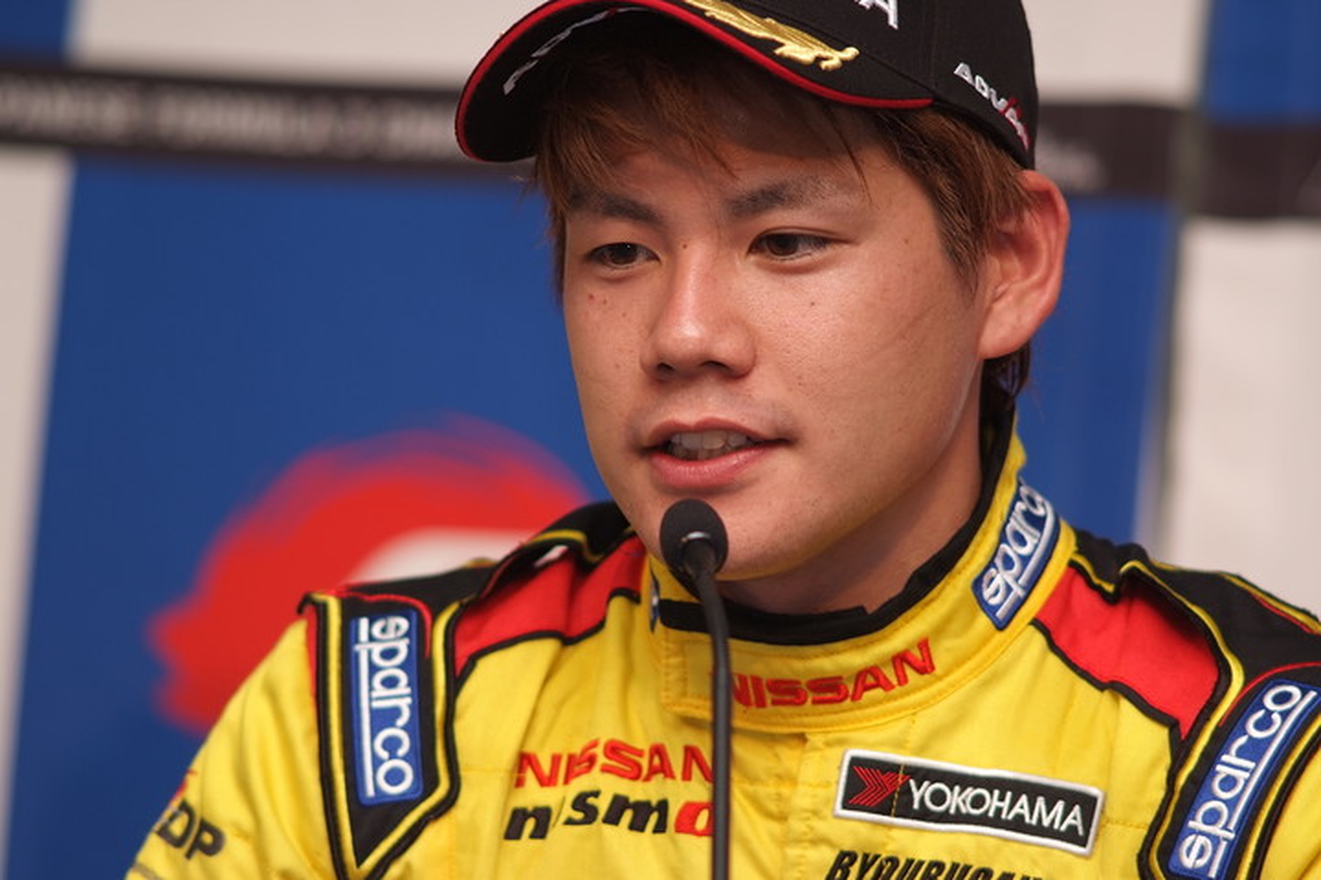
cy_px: 440
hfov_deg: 7.6
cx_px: 660
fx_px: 9907
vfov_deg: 5.1
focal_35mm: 270
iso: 250
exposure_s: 1/250
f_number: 2.8
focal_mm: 180
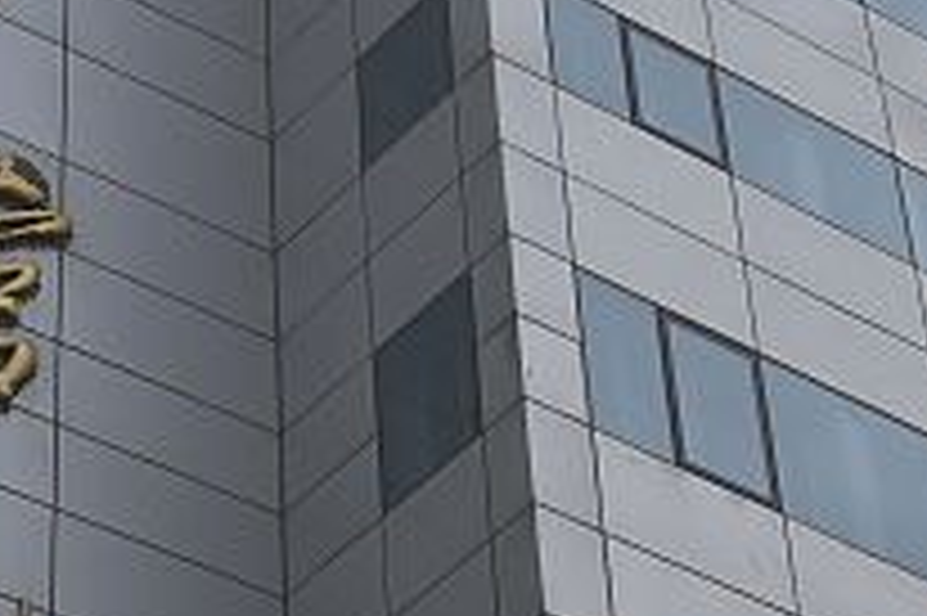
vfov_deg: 9.7
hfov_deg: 14.7
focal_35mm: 140
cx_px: 526
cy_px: -108
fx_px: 3602
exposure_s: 1/1600
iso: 200
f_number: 5
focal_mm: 16
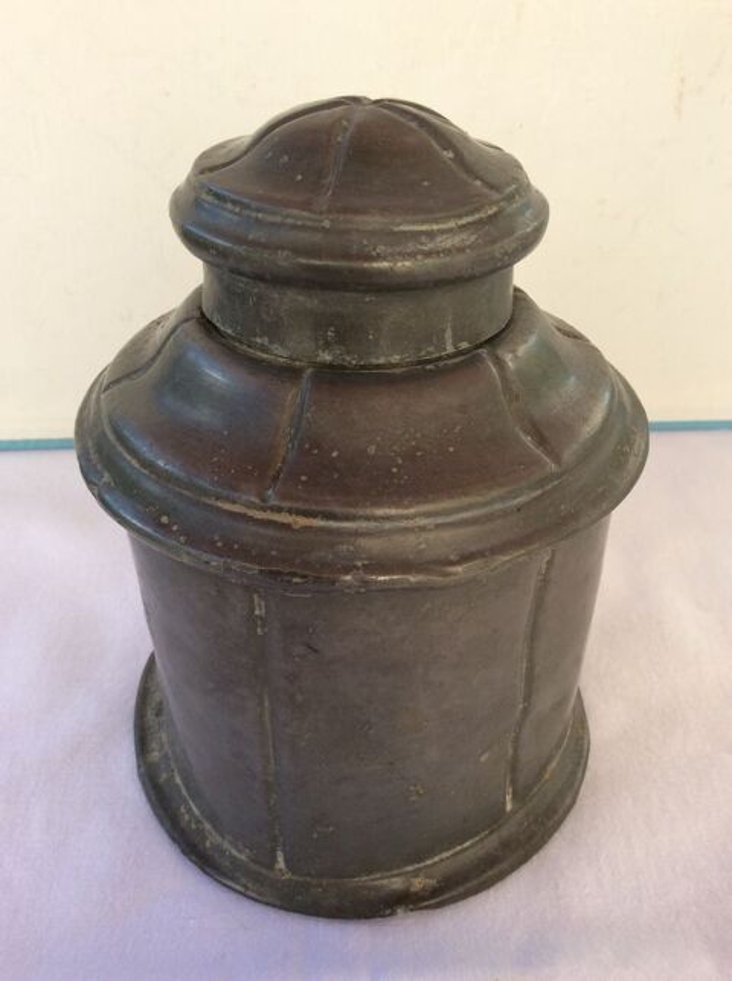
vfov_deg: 56.9
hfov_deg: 44.0
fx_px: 905
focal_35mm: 32
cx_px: 366
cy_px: 490
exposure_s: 1/222
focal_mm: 3.3
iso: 32
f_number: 2.4
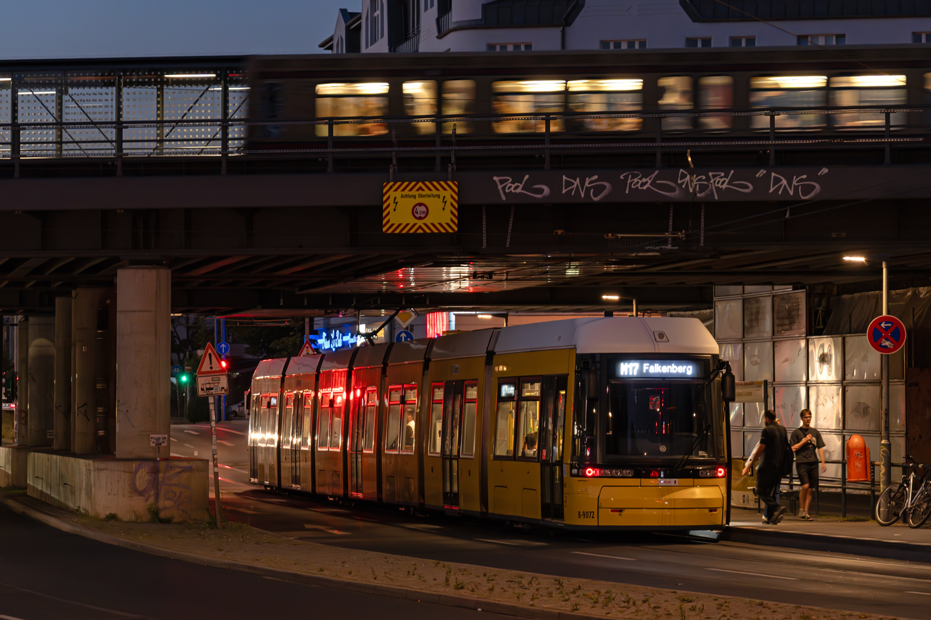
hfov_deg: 19.5
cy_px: 310
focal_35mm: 105
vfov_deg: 13.0
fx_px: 2715
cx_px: 466
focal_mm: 70
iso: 2500
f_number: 5.6
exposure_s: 1/30
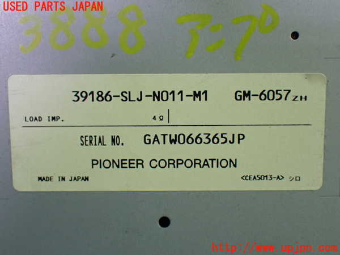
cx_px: 170
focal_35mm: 47
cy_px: 128
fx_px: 462
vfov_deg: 30.9
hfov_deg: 40.4
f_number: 3.1
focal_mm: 8.4
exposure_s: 1/50
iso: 800
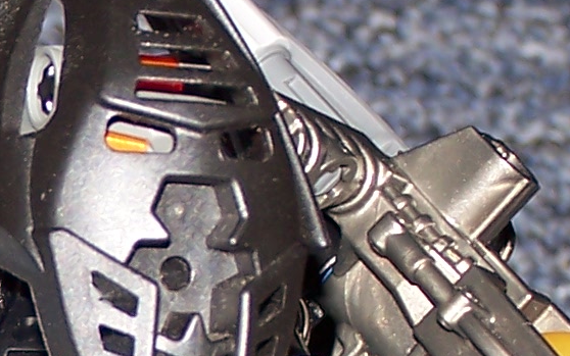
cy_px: 499
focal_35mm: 359
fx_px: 5578
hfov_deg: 5.8
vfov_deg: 3.6
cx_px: -213
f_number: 3.2
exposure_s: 1/90
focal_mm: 13.7
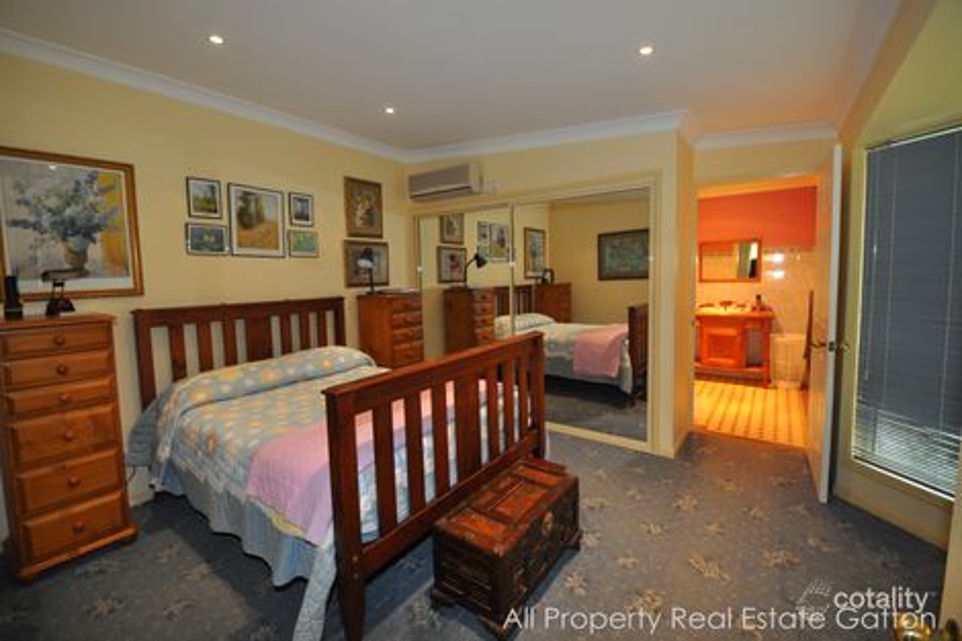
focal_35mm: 15
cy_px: 320
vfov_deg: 77.3
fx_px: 401
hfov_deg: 100.4
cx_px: 481
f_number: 4
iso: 800
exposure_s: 1/60
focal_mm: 10
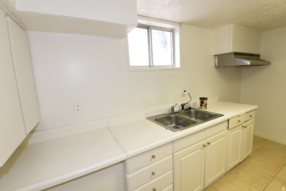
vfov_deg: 77.3
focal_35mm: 15
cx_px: 143
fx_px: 119
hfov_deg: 100.4
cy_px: 96
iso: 200
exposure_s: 1/10
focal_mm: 15
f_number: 8
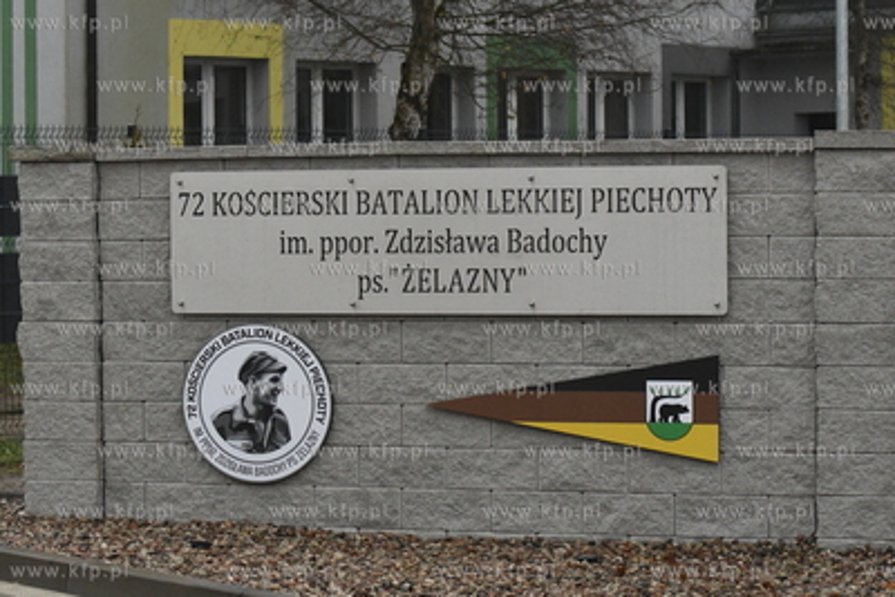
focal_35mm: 105
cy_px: 298
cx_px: 448
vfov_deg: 13.1
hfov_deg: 19.4
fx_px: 2611
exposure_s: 1/3200
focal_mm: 70
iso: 5600
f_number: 5.6
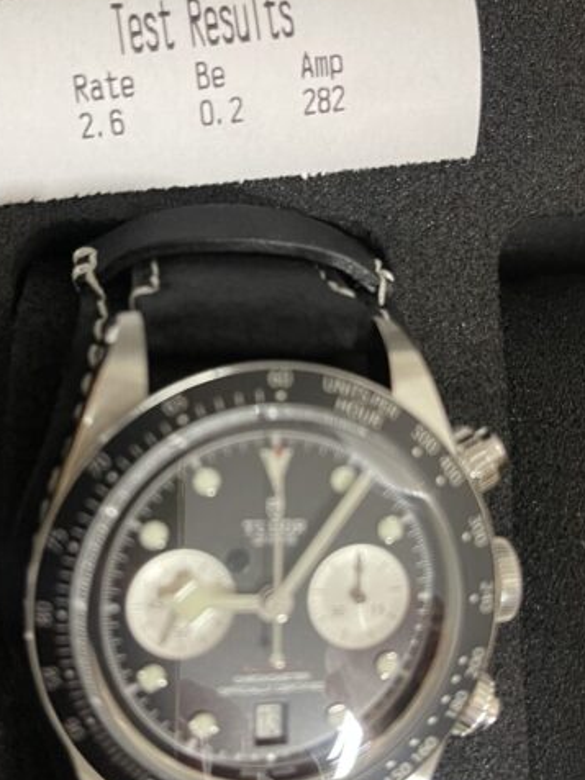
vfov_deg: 44.8
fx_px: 946
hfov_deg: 34.3
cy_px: 379
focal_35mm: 42
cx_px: 259
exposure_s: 1/40
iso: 500
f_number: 1.6
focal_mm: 5.1
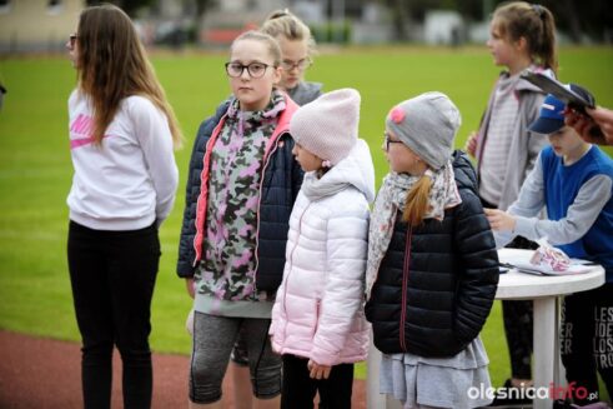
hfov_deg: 17.6
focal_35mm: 116
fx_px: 1974
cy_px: 204
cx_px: 306
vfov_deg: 11.8
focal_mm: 116
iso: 800
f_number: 2.8
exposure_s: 1/2000
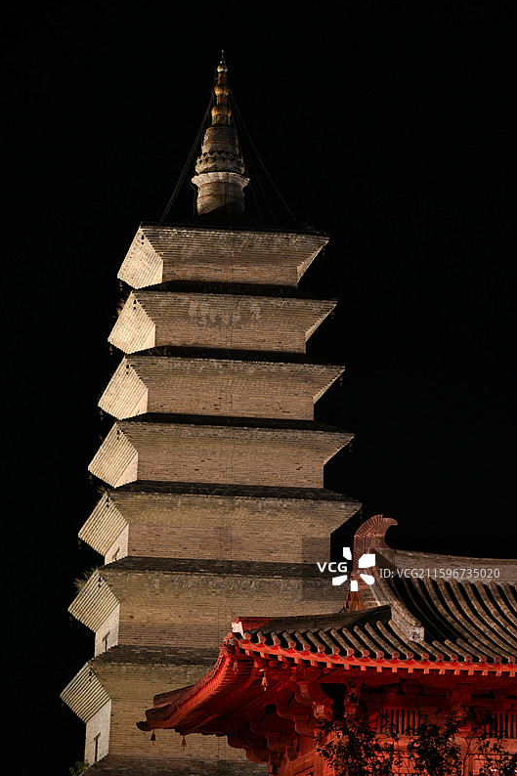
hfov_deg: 10.7
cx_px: 259
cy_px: 386
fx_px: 2758
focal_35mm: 128
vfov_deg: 16.0
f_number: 3.2
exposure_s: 1/160
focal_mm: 85
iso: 1000
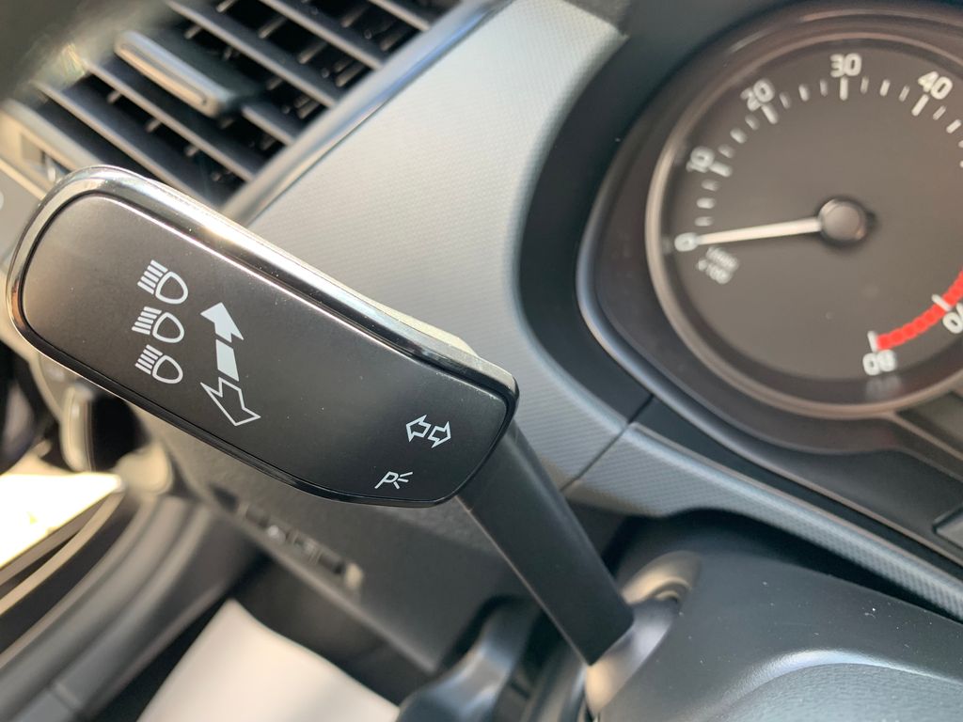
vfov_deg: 53.1
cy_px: 361
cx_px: 482
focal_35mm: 26
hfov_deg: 67.3
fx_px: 723
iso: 80
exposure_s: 1/121
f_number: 1.8
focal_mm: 4.25
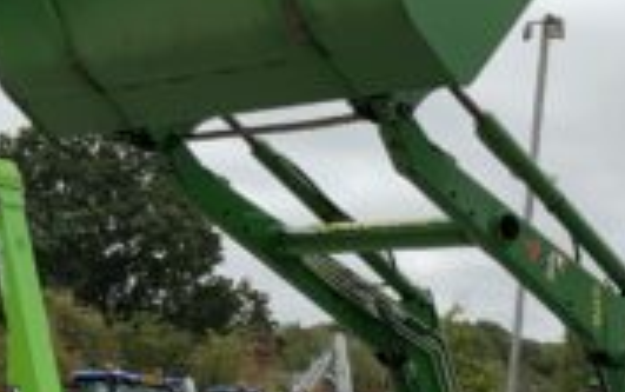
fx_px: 1892
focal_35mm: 111
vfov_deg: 11.5
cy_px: 498
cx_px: 766
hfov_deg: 17.8
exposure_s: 1/978
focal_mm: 3
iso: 16
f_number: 1.8
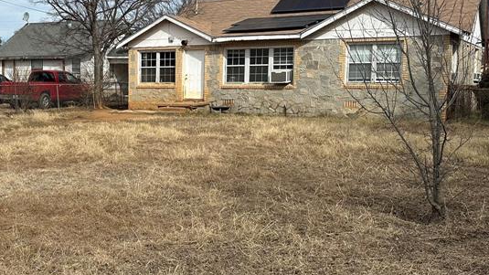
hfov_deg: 39.8
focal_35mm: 50
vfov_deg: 23.9
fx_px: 648
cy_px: 153
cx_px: 102
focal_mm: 6.86
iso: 80
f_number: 1.78
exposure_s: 1/5525
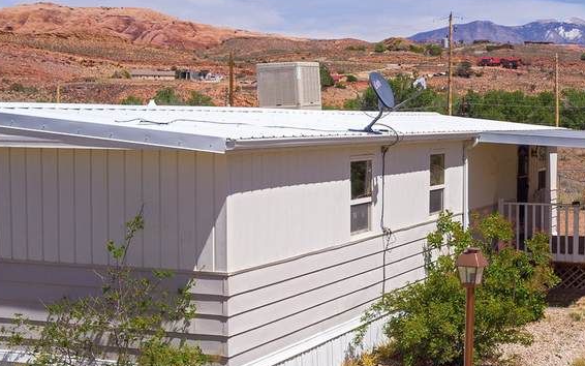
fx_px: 845
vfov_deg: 24.4
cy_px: 151
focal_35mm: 53
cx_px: 450
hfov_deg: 37.1
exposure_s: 1/3800
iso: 115
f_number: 2.8
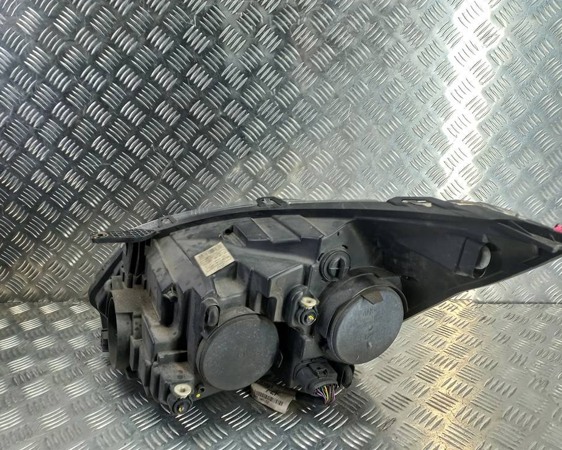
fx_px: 449
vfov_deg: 53.2
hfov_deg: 64.0
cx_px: 298
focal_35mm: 27
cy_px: 226
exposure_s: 1/50
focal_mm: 4.6
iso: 80
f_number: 1.8
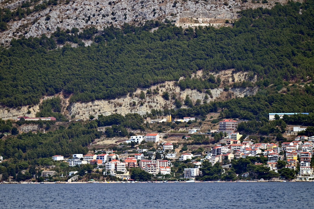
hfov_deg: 6.9
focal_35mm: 300
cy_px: 104
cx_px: 157
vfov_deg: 4.6
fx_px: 2617
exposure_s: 1/2000
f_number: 5.6
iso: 250
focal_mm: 300
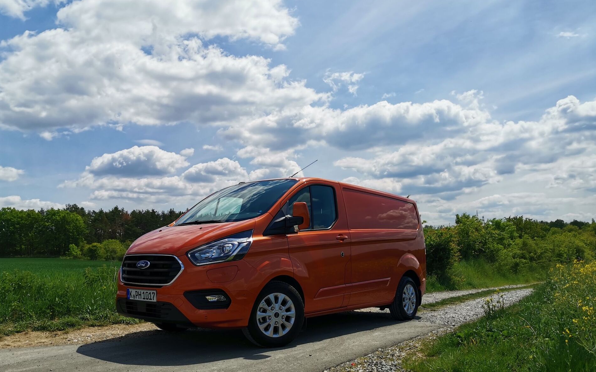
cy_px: 214
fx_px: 455
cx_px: 302
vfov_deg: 44.4
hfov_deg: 66.5
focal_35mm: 28
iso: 50
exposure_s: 1/6579
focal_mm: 4.66
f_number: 1.4
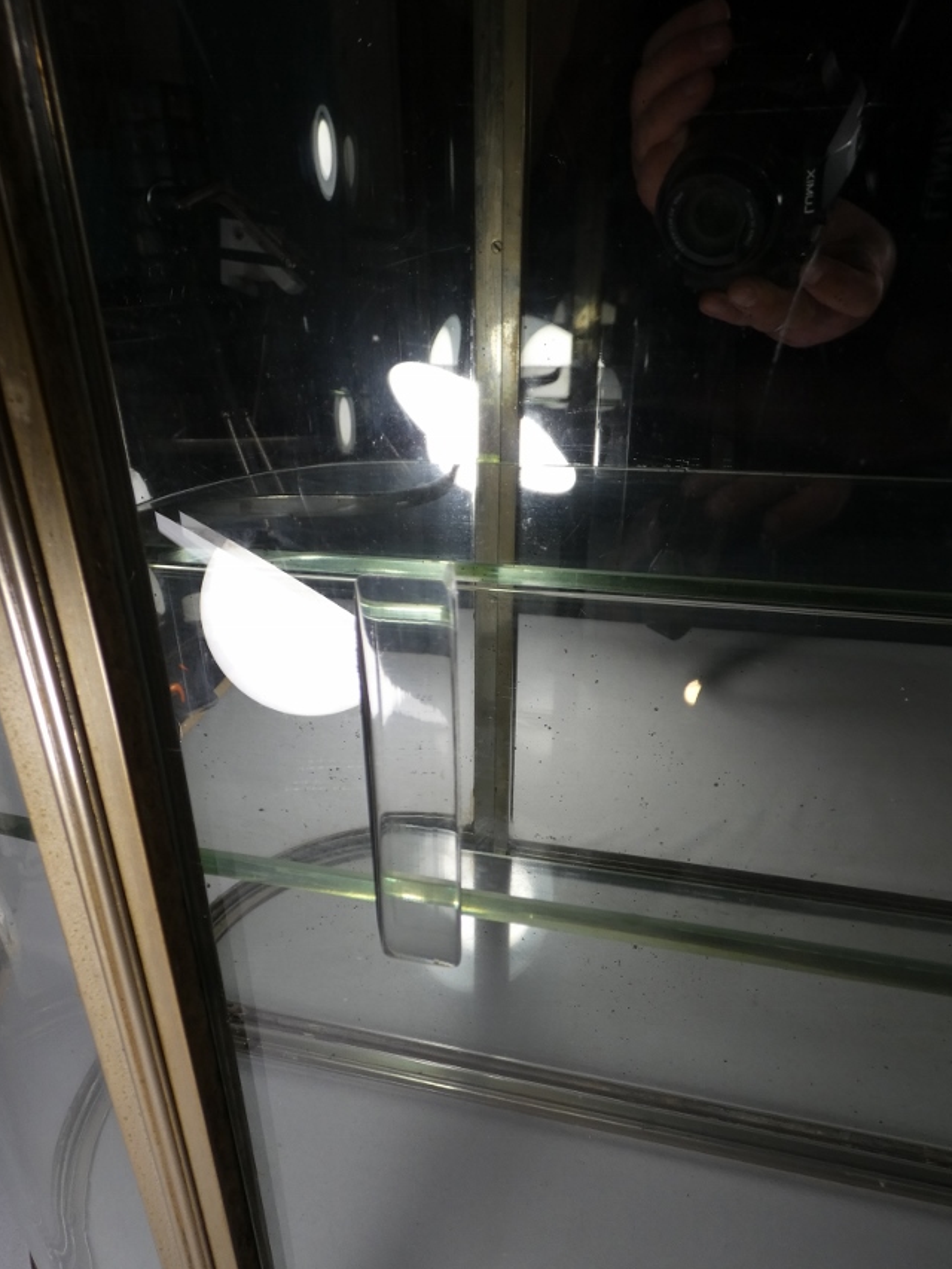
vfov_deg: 71.2
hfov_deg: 56.7
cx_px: 422
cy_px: 726
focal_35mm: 24
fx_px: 880
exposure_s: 1/200
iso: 80
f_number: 2.8
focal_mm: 3.6
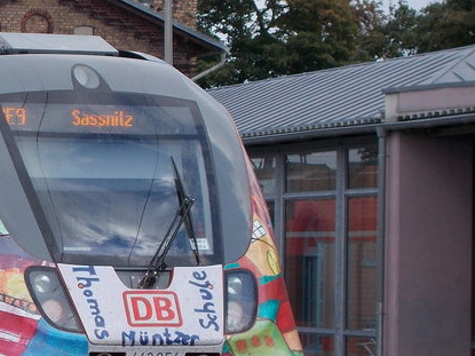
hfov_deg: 10.1
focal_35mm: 191
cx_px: -187
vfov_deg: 7.8
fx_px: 2620
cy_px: 290
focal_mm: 11.8
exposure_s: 1/200
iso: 80
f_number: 5.3
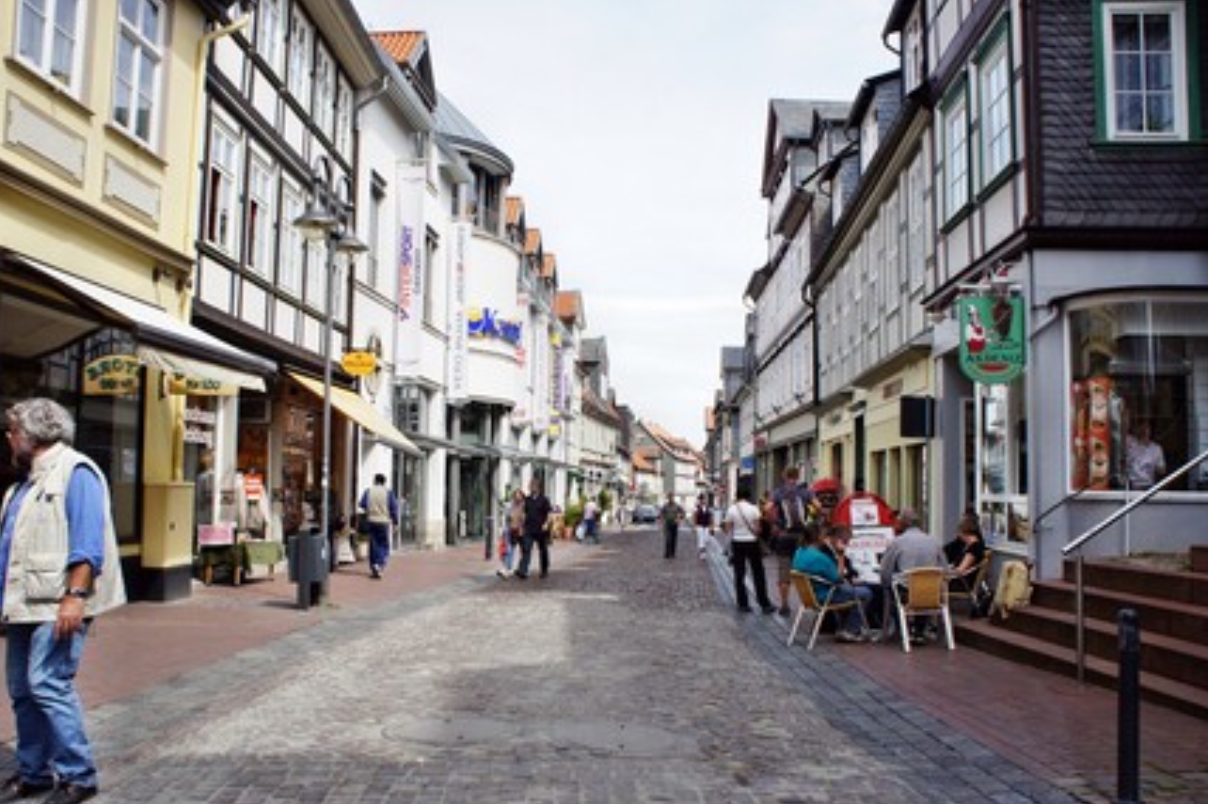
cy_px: 426
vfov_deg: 44.9
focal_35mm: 29
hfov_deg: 63.7
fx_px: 973
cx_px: 579
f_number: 11
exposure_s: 1/100
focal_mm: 18
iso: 200
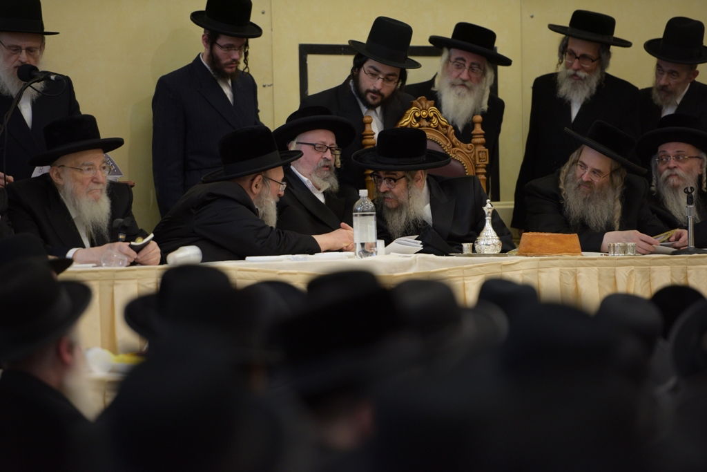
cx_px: 354
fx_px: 3928
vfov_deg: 6.9
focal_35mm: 200
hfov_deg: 10.3
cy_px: 236
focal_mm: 200
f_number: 2.8
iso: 800
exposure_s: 1/125
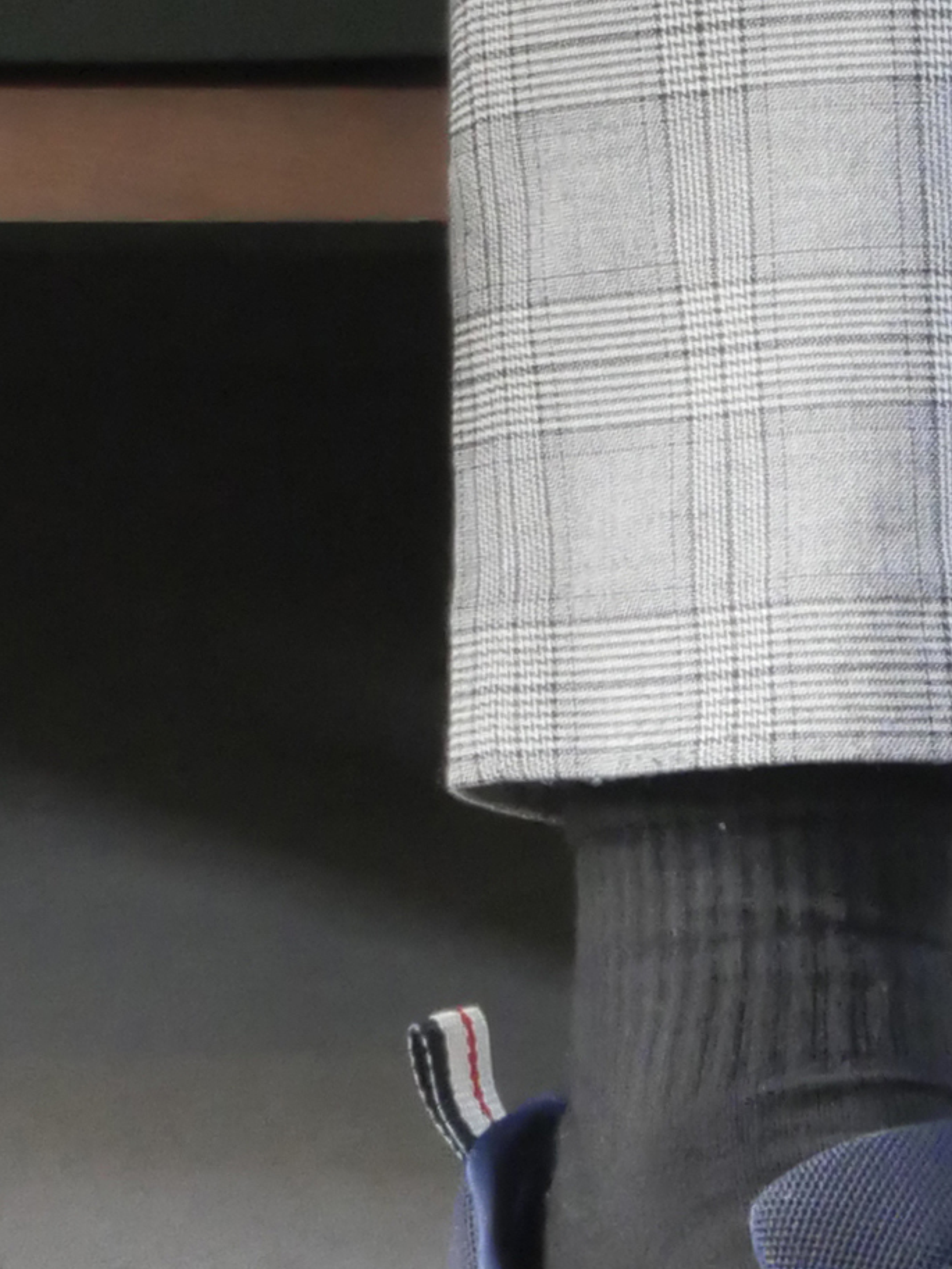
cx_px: -625
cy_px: -1227
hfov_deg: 6.4
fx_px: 8322
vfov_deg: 8.3
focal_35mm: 227
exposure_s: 1/60
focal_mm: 20
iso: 1600
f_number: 4.6
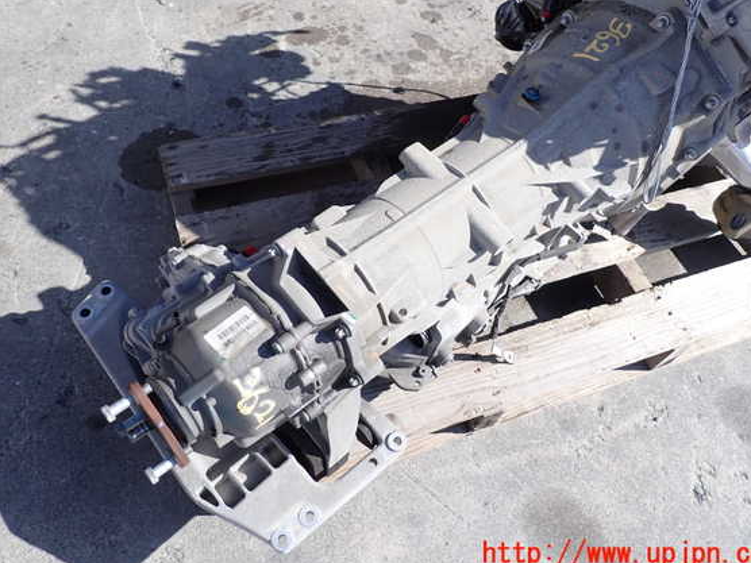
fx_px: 586
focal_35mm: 27
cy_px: 267
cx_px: 382
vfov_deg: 51.3
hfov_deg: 65.3
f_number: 2.8
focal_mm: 4.5
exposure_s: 1/800
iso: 100
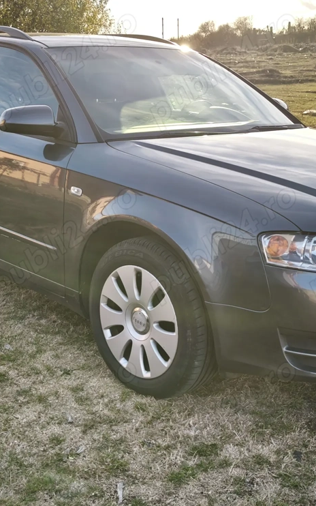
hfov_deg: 25.8
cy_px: 254
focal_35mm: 50
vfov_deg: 40.3
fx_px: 689
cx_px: 142
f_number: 1.7
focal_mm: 5.35
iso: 80
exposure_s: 1/371
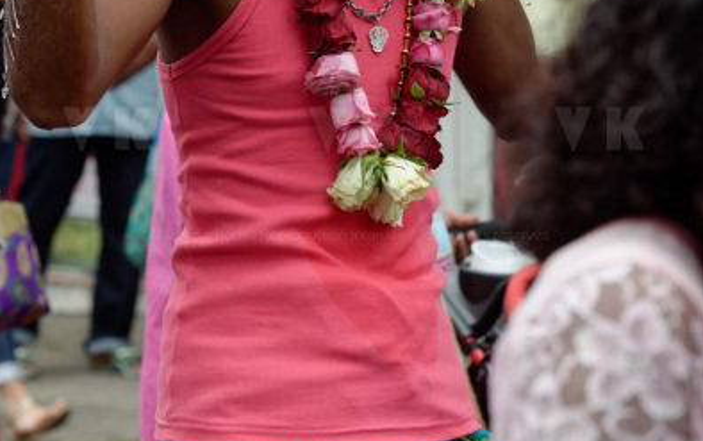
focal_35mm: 232
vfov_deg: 5.7
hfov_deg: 9.0
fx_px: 4449
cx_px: 352
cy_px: -34
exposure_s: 1/400
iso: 200
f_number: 6.3
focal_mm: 100
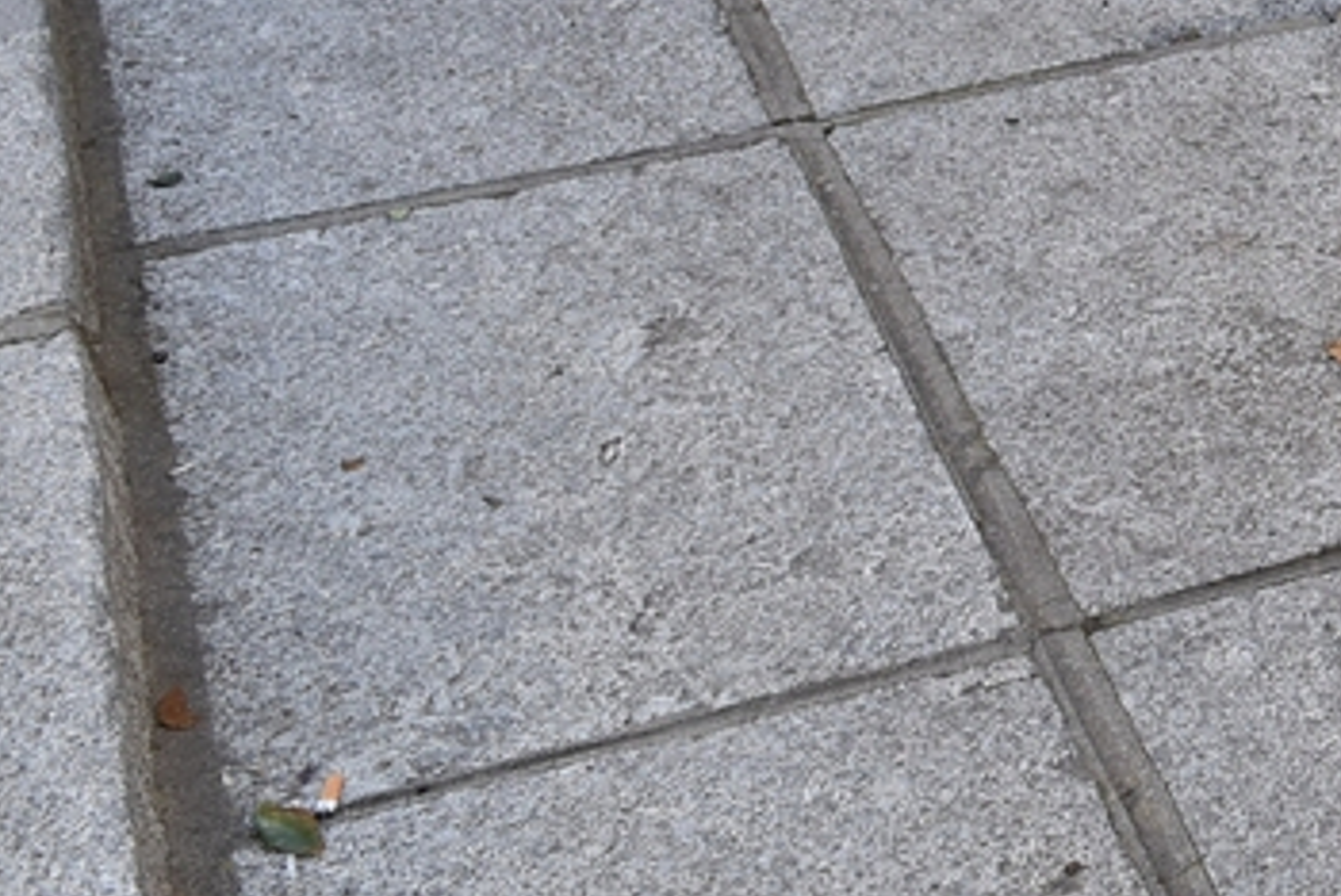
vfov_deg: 12.6
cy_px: -444
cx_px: 2157
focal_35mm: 103
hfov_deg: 17.3
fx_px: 3840
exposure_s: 1/200
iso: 400
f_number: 7.1
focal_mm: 20
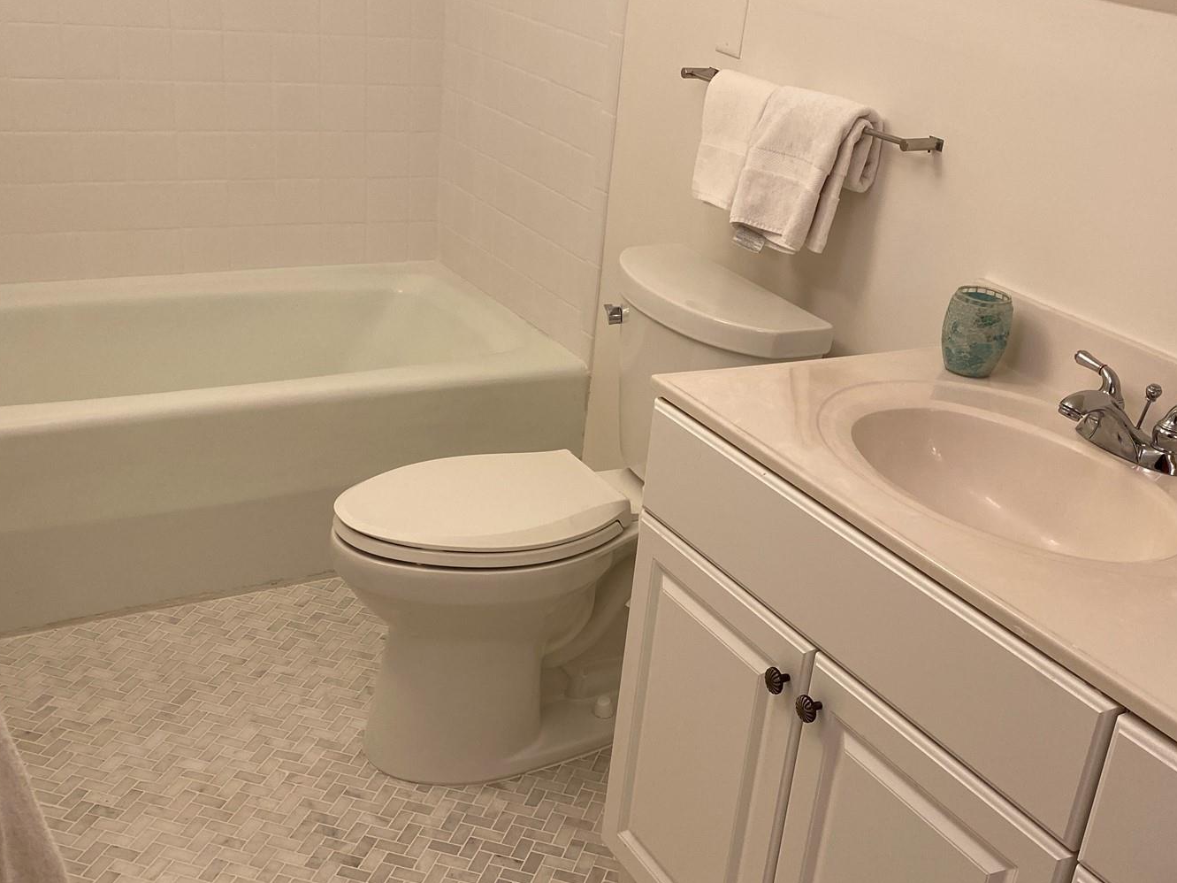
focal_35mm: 40
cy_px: 490
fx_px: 1360
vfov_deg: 35.9
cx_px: 708
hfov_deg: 46.5
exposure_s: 1/60
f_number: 1.8
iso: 64
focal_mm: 4.25
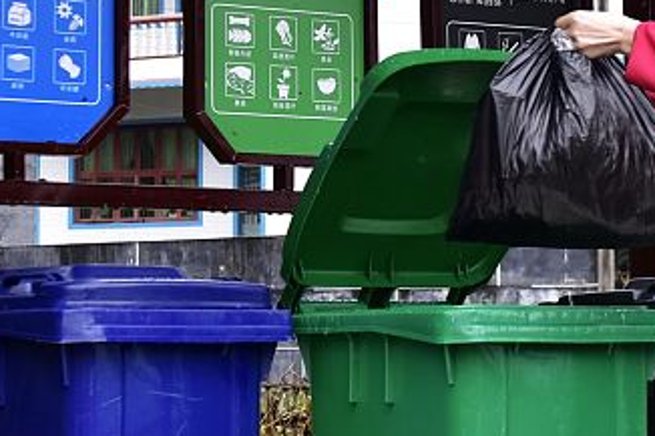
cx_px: 380
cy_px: 43
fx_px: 2346
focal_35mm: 129
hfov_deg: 15.9
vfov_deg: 10.6
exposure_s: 1/125
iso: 500
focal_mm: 35
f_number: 4.5
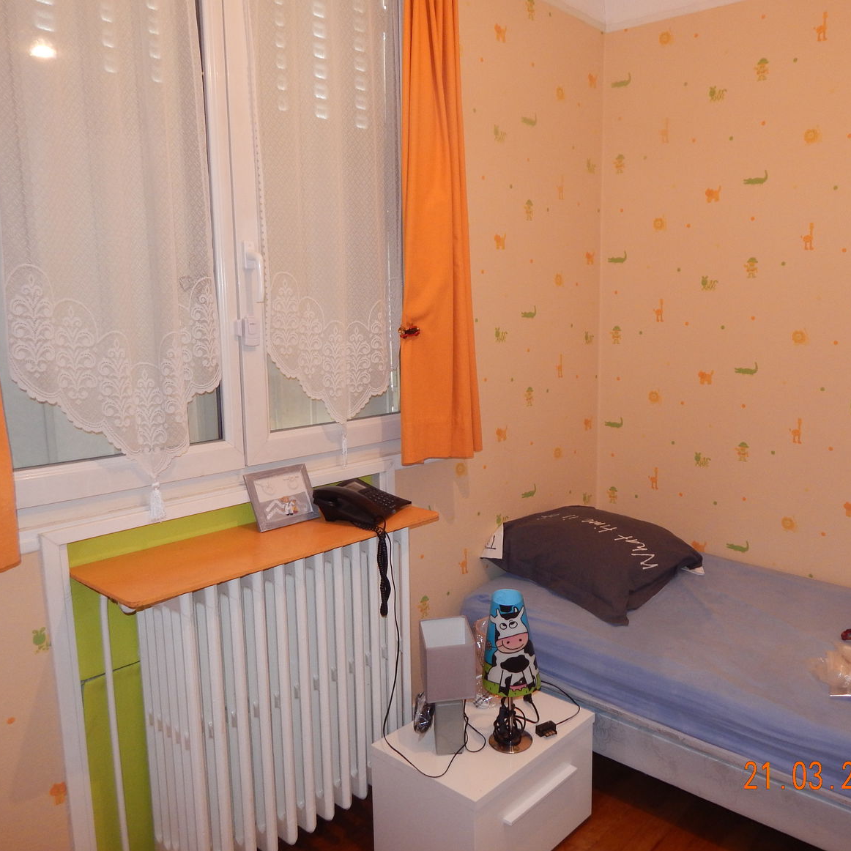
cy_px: 428
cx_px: 518
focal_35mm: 28
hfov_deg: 56.8
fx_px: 779
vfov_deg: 57.3
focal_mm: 4
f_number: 3
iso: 200
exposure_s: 1/30
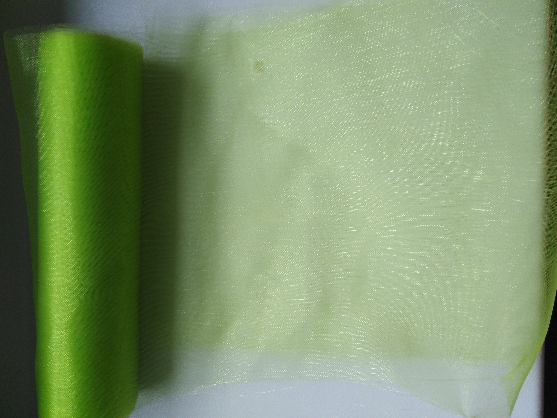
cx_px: 278
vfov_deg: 53.1
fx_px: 418
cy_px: 209
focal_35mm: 26
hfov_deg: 67.3
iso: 176
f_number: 2.2
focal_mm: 3.46
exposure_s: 1/100
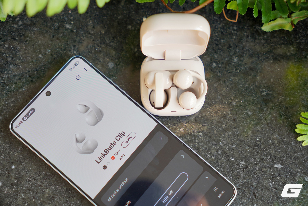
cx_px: 154
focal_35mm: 59
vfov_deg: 22.9
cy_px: 103
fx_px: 508
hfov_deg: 33.7
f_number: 2.8
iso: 100
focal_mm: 39.6
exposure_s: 1/125
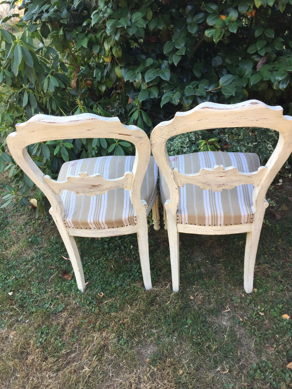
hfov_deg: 48.2
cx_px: 146
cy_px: 194
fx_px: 326
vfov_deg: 61.7
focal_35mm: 29
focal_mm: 4.15
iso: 50
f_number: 2.2
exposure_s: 1/100
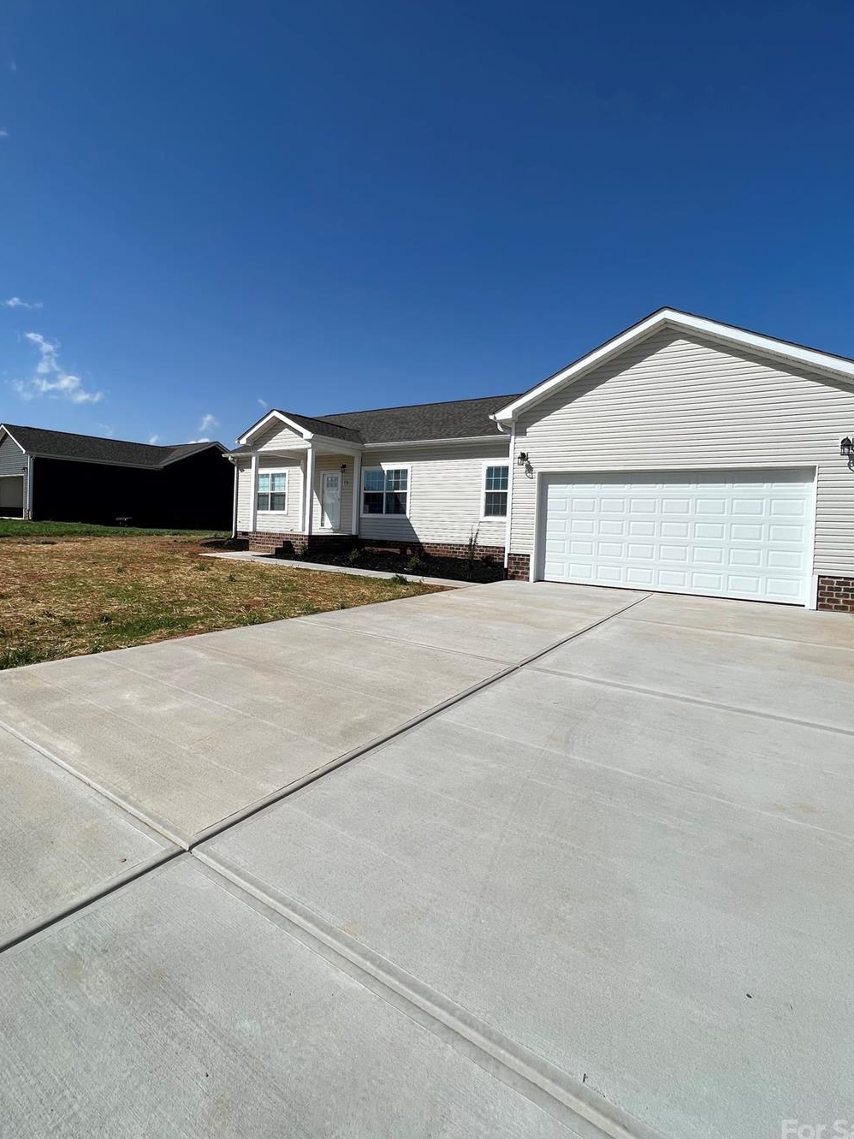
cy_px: 537
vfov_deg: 98.1
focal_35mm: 15
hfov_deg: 81.6
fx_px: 493
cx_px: 400
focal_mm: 1.57
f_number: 1.8
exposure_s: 1/4219
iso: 40
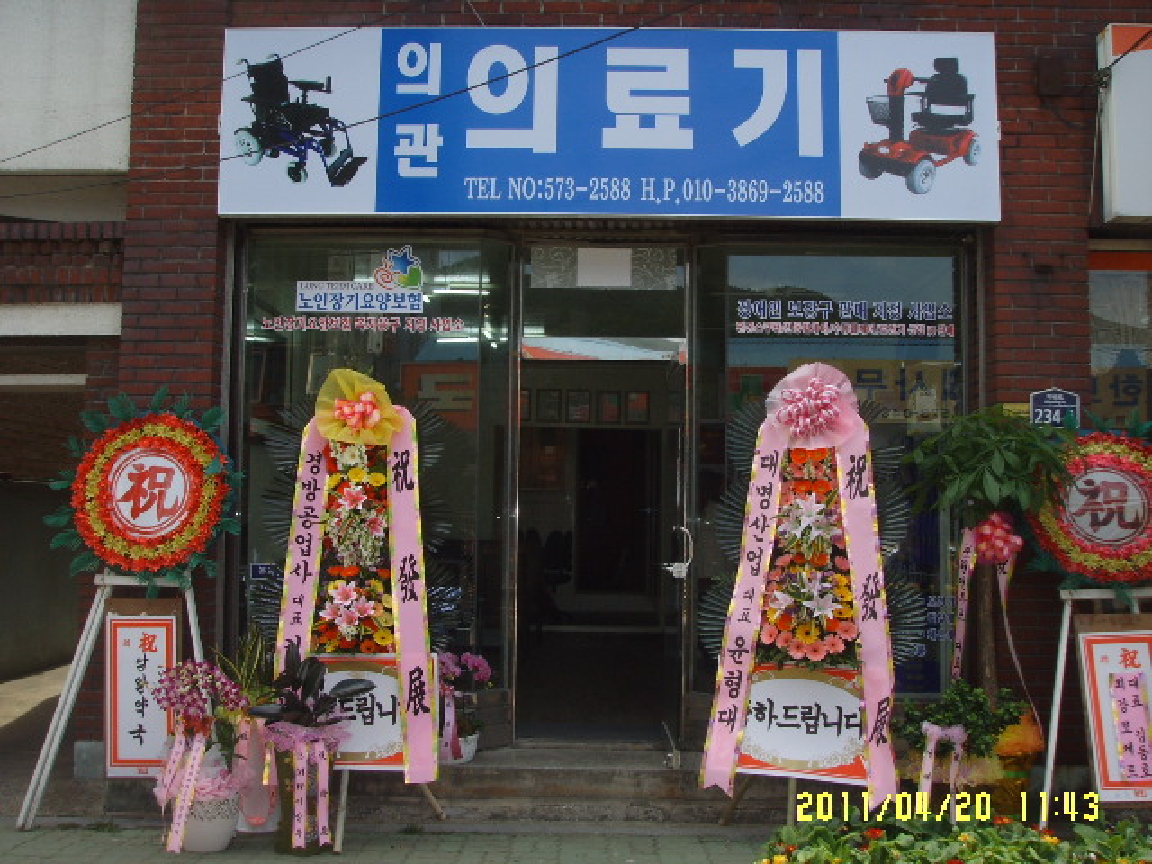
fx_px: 1298
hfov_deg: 47.9
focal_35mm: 39
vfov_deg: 36.8
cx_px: 576
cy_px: 432
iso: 50
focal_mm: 6.6
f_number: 6.3
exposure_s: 1/180
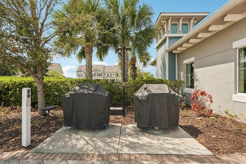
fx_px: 109
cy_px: 82
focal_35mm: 16
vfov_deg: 73.7
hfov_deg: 96.7
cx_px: 123
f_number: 8
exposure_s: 1/500
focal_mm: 16
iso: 400
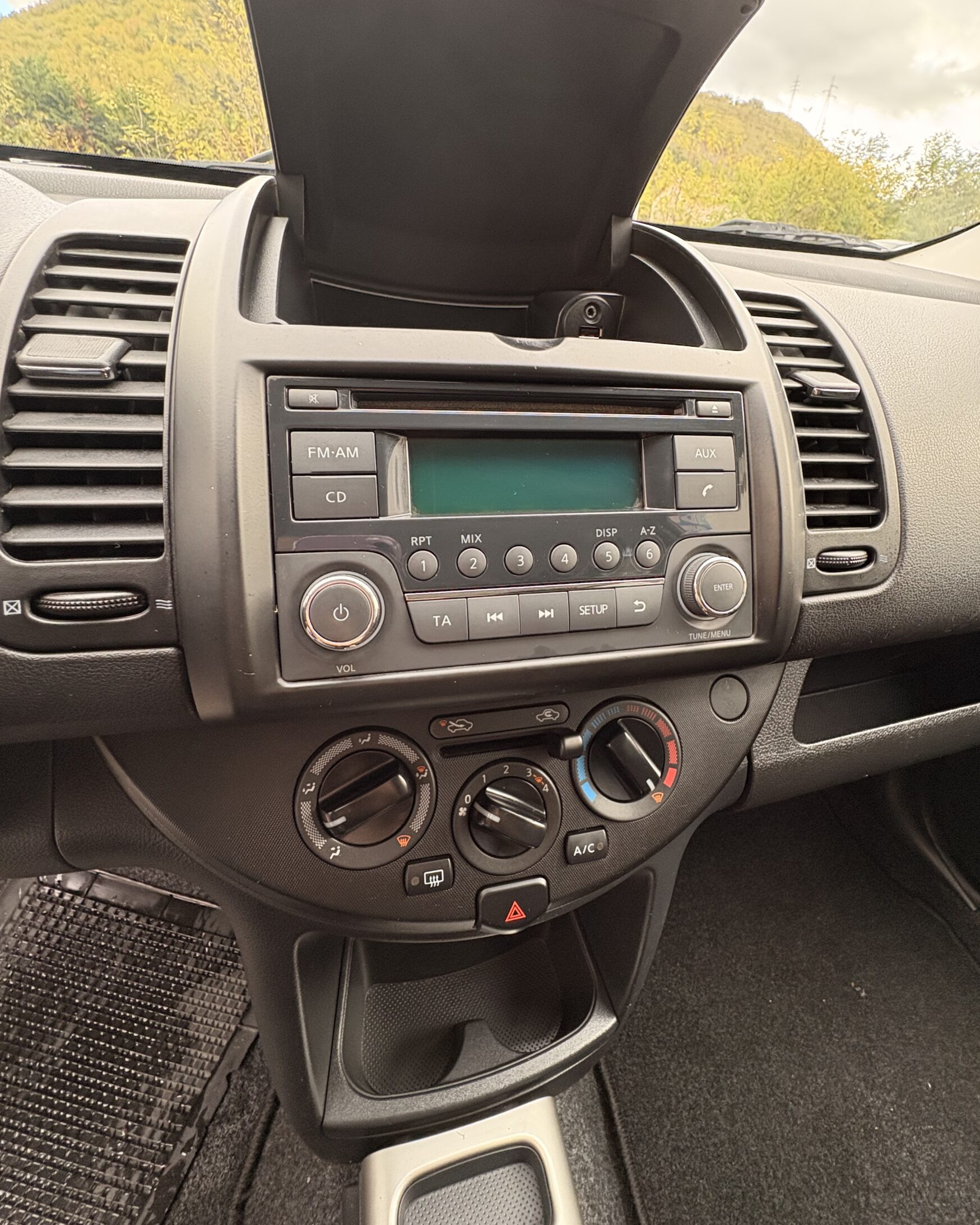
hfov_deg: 80.2
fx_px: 580
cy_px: 563
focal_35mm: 16
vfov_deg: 92.9
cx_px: 530
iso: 250
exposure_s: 1/74
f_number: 2.2
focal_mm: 2.22
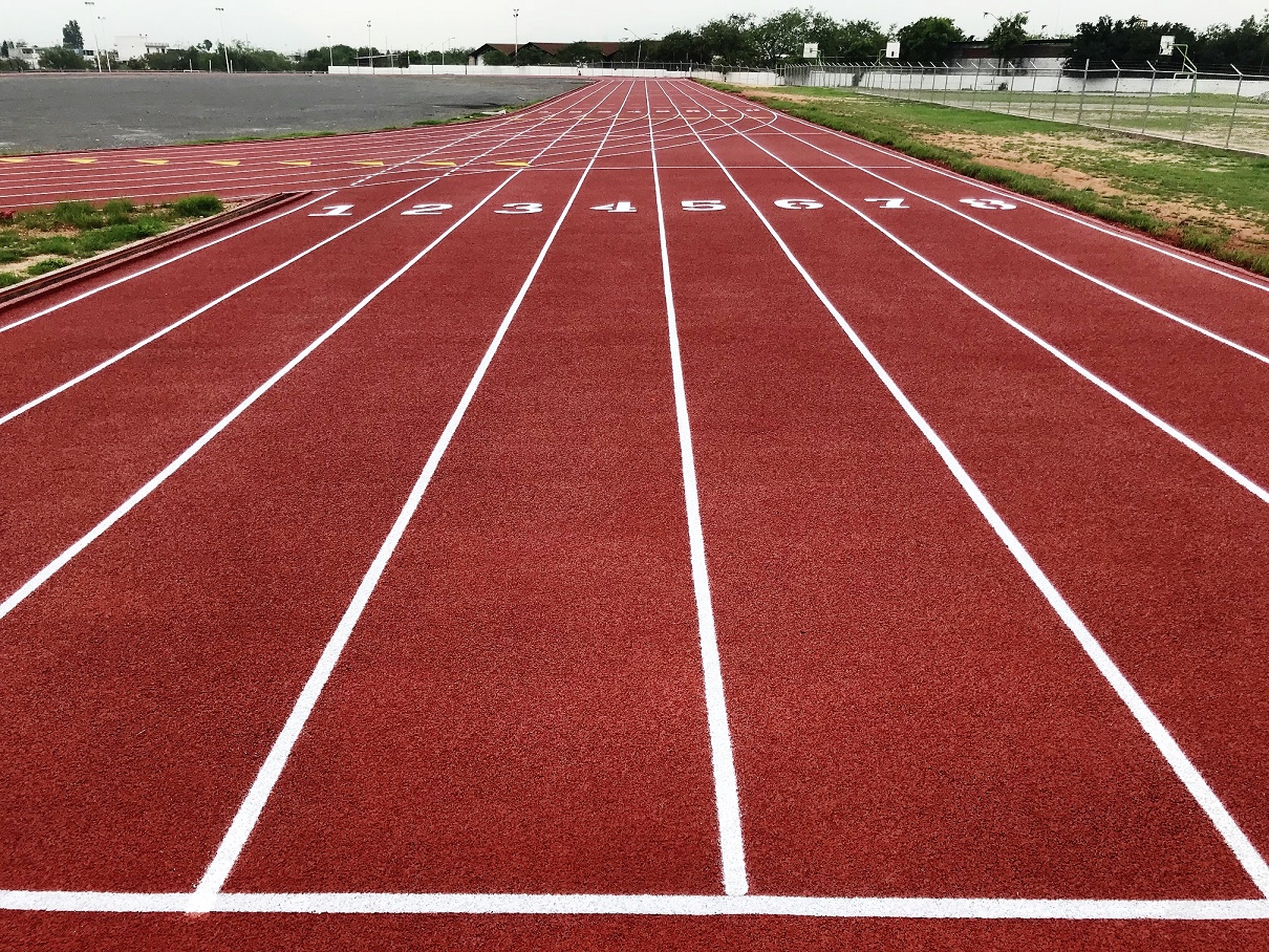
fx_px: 1027
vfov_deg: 49.8
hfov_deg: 63.4
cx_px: 634
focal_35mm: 28
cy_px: 476
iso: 20
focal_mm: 3.99
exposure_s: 1/1330
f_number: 1.8
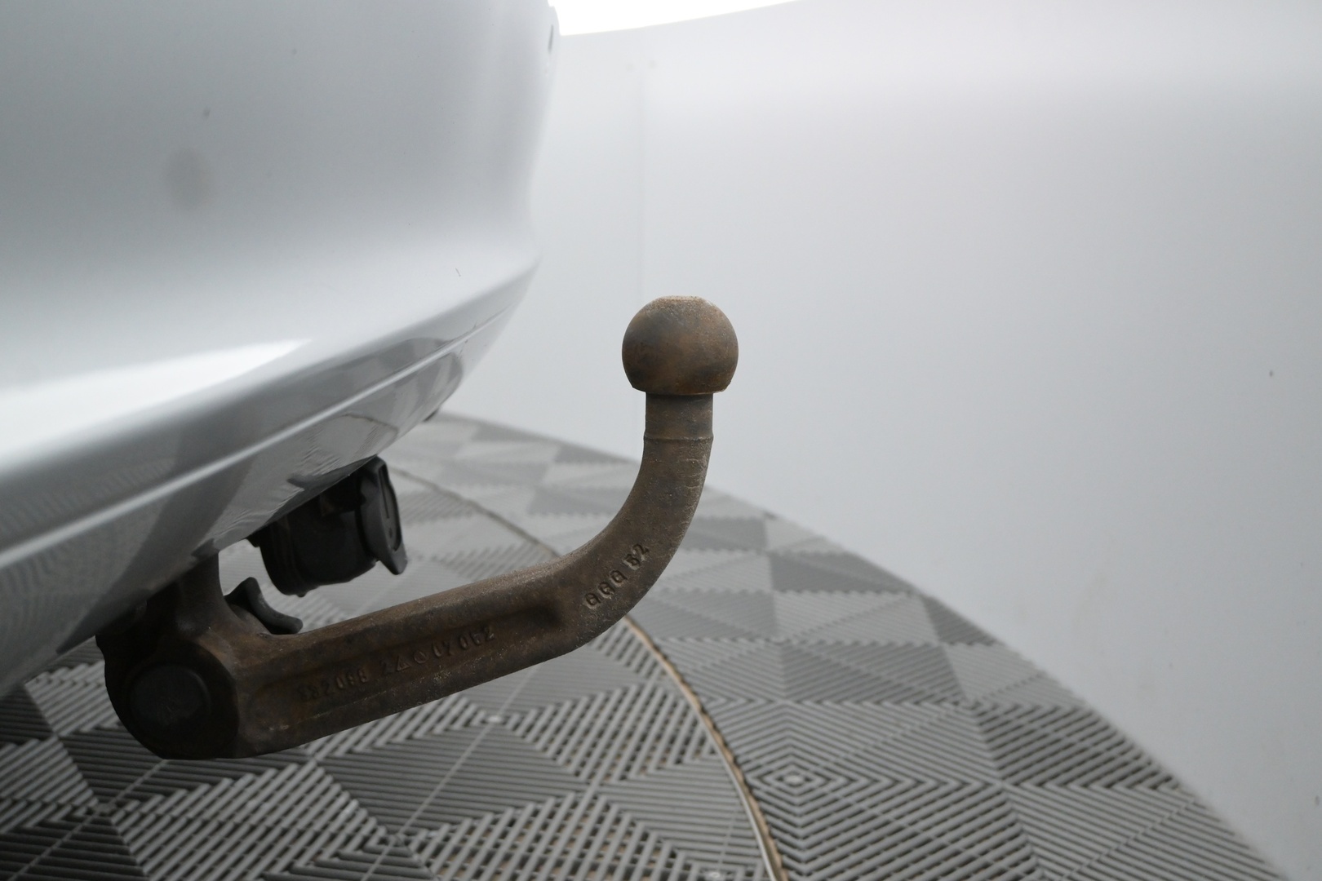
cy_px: 440
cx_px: 661
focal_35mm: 38
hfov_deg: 51.3
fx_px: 1377
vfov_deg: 35.5
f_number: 5
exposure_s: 1/100
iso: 2500
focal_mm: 25
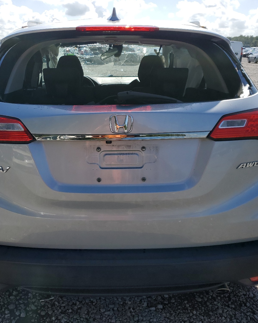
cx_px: 114
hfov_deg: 43.3
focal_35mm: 34
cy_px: 161
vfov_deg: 52.8
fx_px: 325
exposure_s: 1/3333
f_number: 1.5
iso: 50
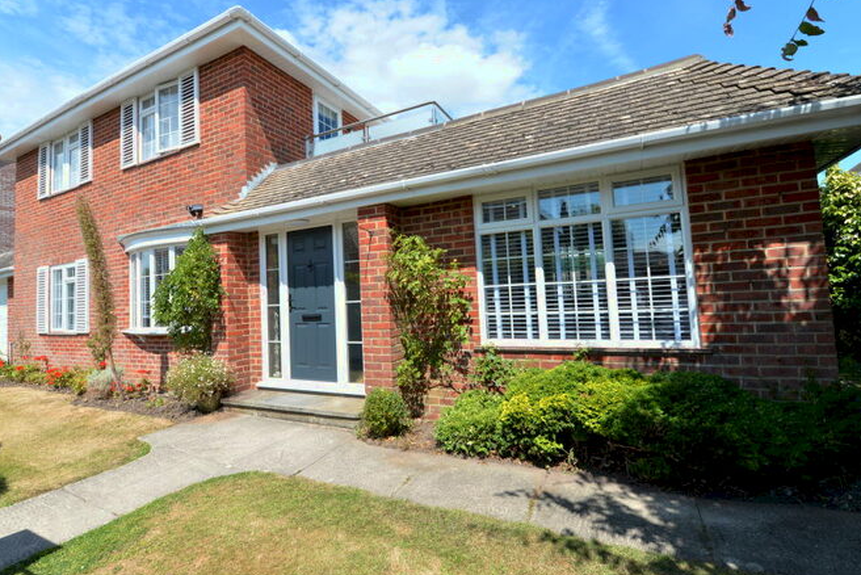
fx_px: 383
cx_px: 416
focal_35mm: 16
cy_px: 278
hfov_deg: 96.7
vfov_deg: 73.8
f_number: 10
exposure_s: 1/400
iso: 500
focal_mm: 15
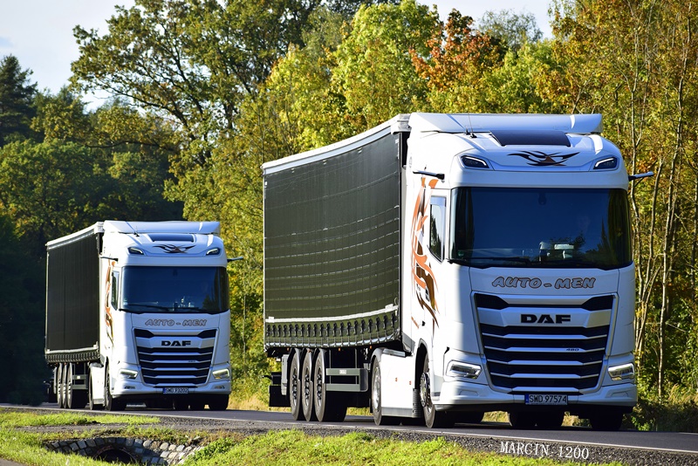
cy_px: 233
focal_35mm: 218
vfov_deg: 6.3
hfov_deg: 9.5
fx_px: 4218
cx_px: 349
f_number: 6.3
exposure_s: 1/1000
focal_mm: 145
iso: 400
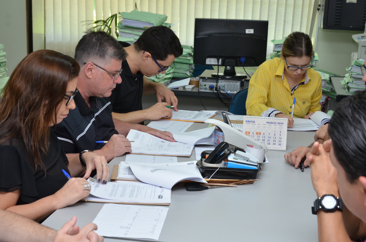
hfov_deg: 29.9
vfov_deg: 20.1
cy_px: 121
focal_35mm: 68
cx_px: 183
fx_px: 685
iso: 800
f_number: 7.1
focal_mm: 45
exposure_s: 1/60
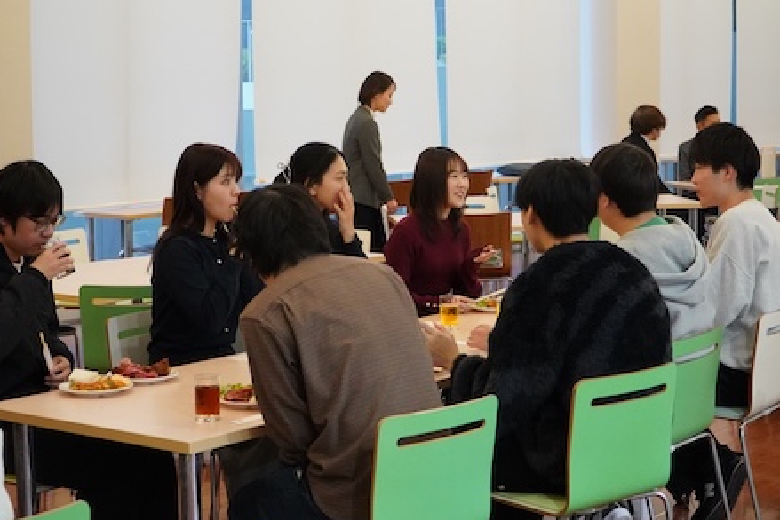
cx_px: 375
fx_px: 1430
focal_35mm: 66
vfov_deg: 20.6
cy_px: 237
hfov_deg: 30.5
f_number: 4
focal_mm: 39
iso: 10000
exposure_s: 1/160
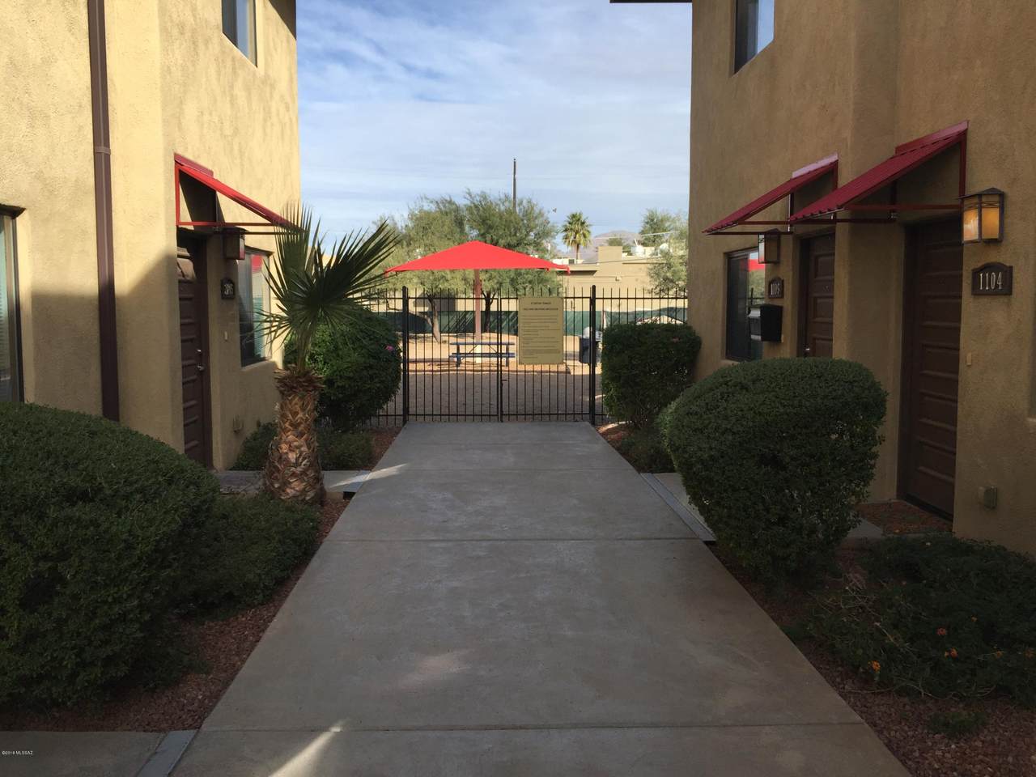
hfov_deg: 61.7
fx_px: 868
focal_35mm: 29
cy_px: 388
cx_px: 518
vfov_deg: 48.2
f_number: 2.2
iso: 32
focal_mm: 4.15
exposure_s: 1/1582
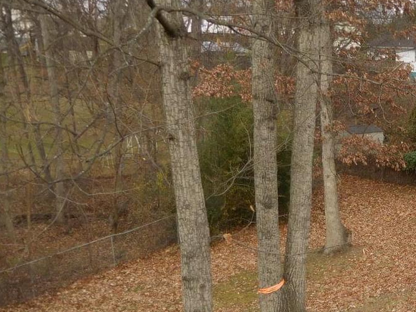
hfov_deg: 32.9
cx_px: 407
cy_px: 241
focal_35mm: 54
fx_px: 649
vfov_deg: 26.6
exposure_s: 1/200
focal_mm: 4.5
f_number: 3.3
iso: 125
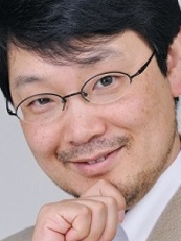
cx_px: 118
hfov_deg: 10.3
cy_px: 171
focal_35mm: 144
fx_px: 1005
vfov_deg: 13.7
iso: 200
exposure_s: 1/125
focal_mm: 48
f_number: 6.3
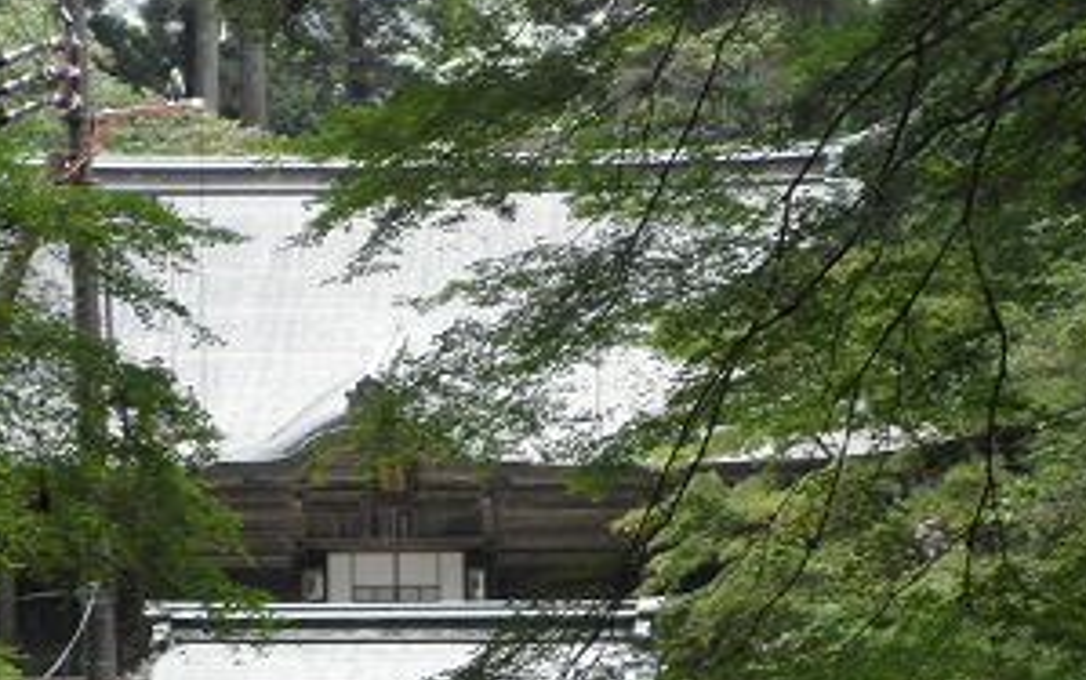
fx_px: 4529
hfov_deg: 13.7
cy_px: 487
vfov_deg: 8.6
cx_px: 447
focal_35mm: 153
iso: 320
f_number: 5.9
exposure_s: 1/125
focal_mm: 19.6
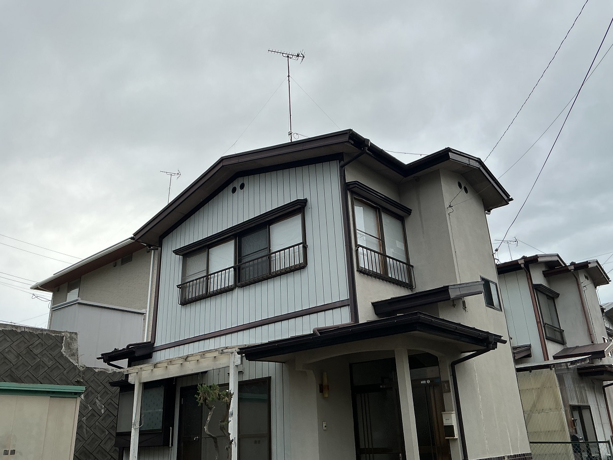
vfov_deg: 48.2
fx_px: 514
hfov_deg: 61.6
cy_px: 230
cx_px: 306
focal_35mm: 29
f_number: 1.8
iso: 25
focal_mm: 3
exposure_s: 1/650
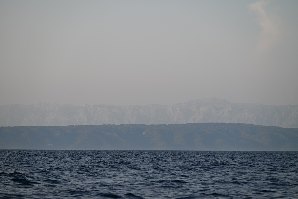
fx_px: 1407
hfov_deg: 12.1
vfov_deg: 8.1
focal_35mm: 170
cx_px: 149
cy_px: 100
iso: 280
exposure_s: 1/1000
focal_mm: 170
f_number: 5
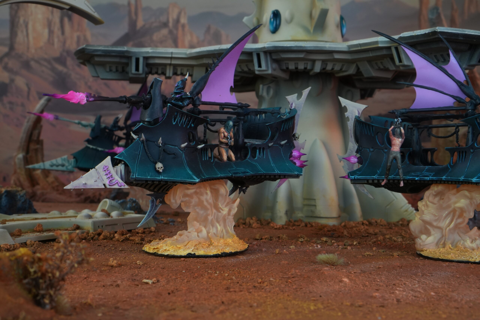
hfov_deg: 37.8
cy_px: 160
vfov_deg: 25.8
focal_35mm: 52
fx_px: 700
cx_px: 240
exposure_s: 1/8
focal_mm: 35
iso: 640
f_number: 14
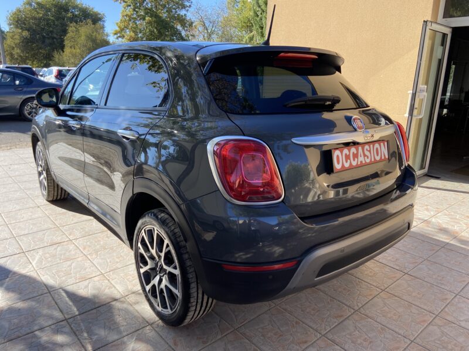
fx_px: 352
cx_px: 234
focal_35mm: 26
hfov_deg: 67.3
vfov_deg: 53.1
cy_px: 176
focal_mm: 4.25
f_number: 1.8
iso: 32
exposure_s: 1/927
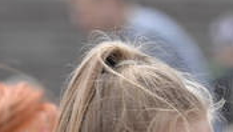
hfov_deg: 3.9
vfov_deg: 2.2
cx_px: 177
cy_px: 278
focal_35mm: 555
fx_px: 3434
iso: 200
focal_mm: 145
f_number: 4
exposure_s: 1/1600
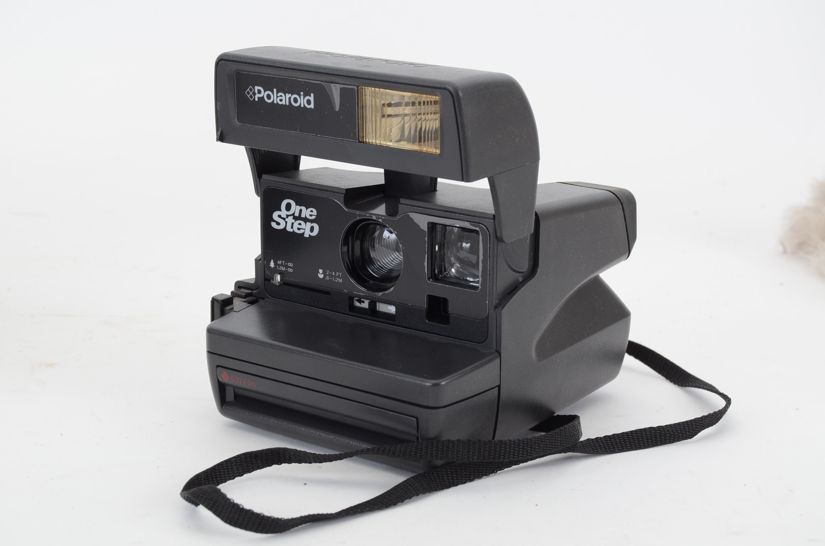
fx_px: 1887
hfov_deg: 24.7
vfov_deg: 16.5
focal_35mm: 82
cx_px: 412
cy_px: 273
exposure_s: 1/160
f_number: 9
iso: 250
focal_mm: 55
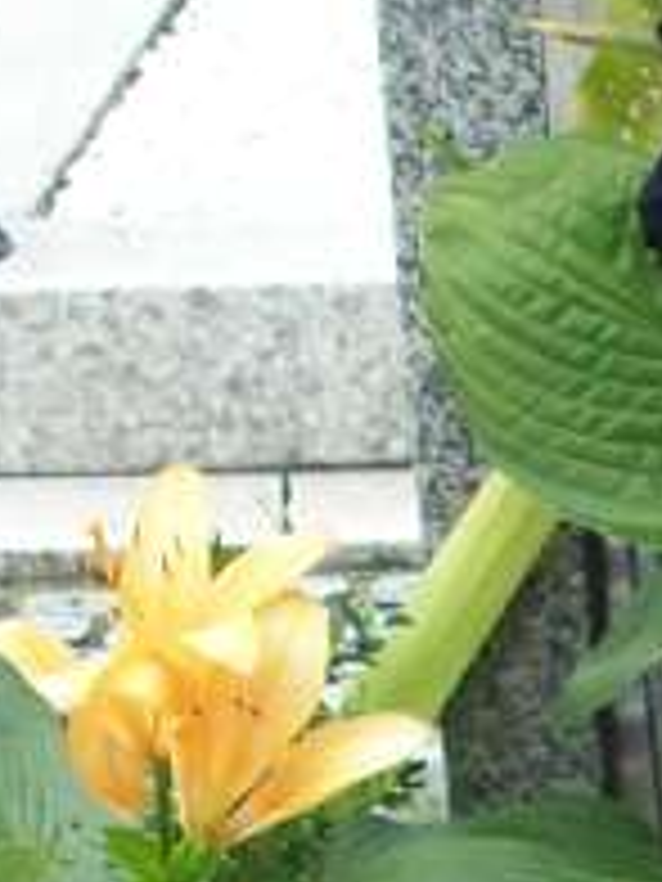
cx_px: 1405
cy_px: 1256
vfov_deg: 8.0
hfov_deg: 6.0
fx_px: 6171
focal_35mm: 242
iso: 80
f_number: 2.8
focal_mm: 6.2
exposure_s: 1/309
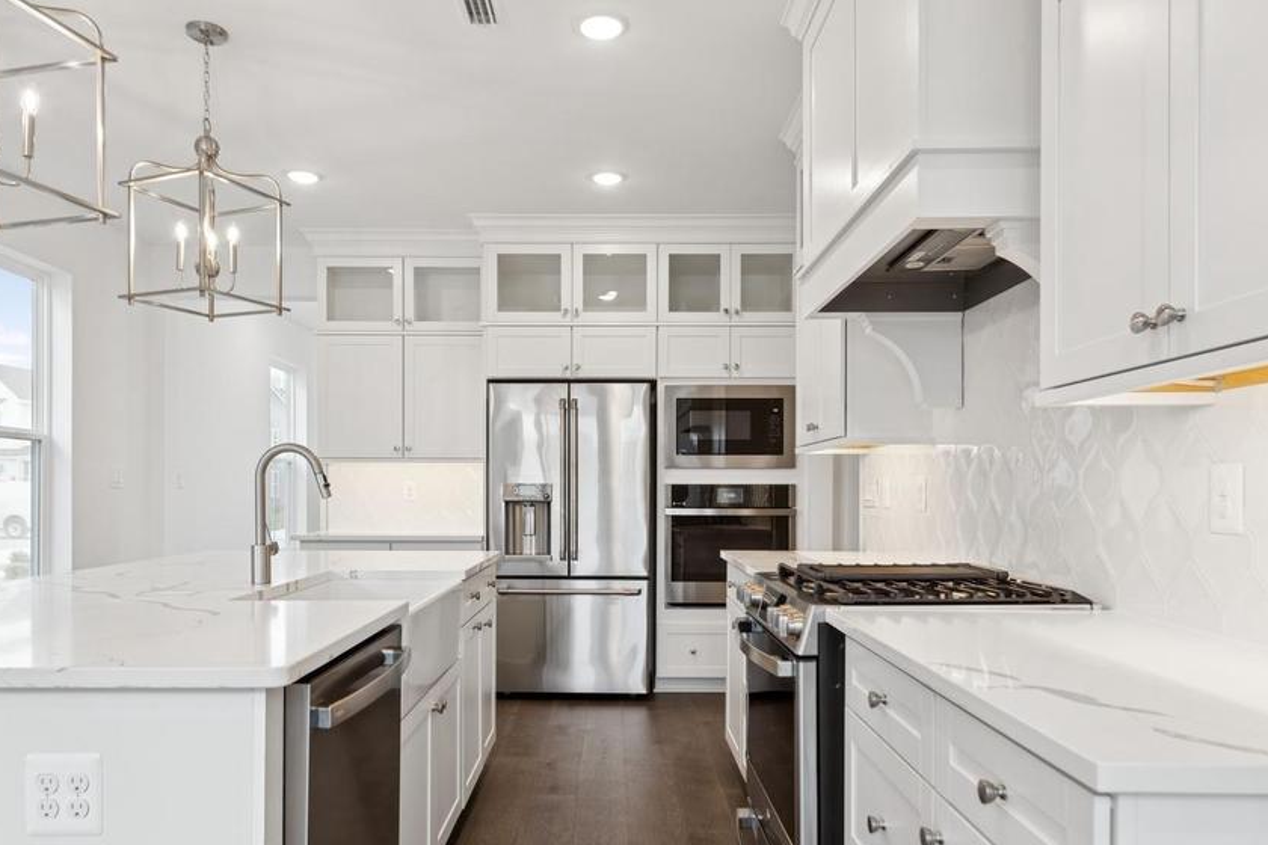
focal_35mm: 24
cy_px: 507
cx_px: 667
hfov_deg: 73.7
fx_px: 845
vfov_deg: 52.8
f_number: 8
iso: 100
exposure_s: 1/15
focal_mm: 14
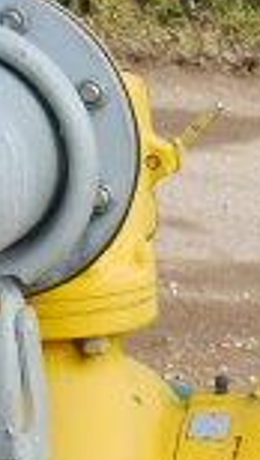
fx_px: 2651
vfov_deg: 9.5
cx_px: 708
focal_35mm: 217
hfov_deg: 5.4
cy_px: 815
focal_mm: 15
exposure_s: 1/250
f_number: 5
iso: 160
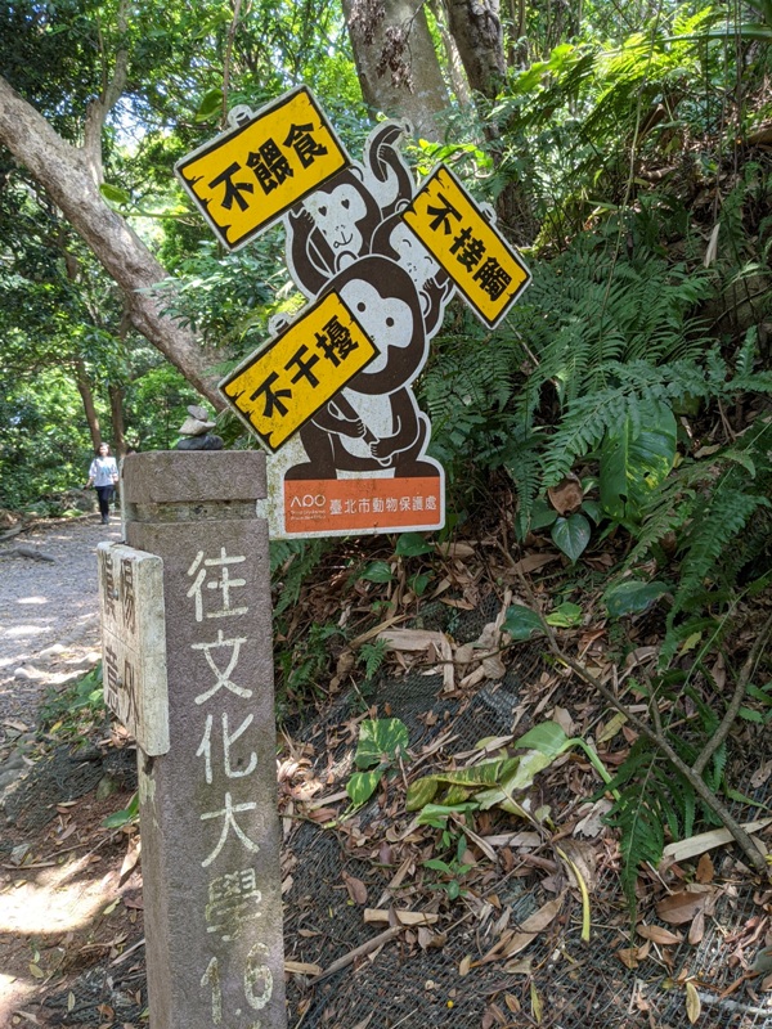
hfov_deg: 51.4
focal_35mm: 27
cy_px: 514
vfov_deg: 65.3
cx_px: 386
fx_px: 803
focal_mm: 4.38
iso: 62
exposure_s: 1/126
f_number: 1.73
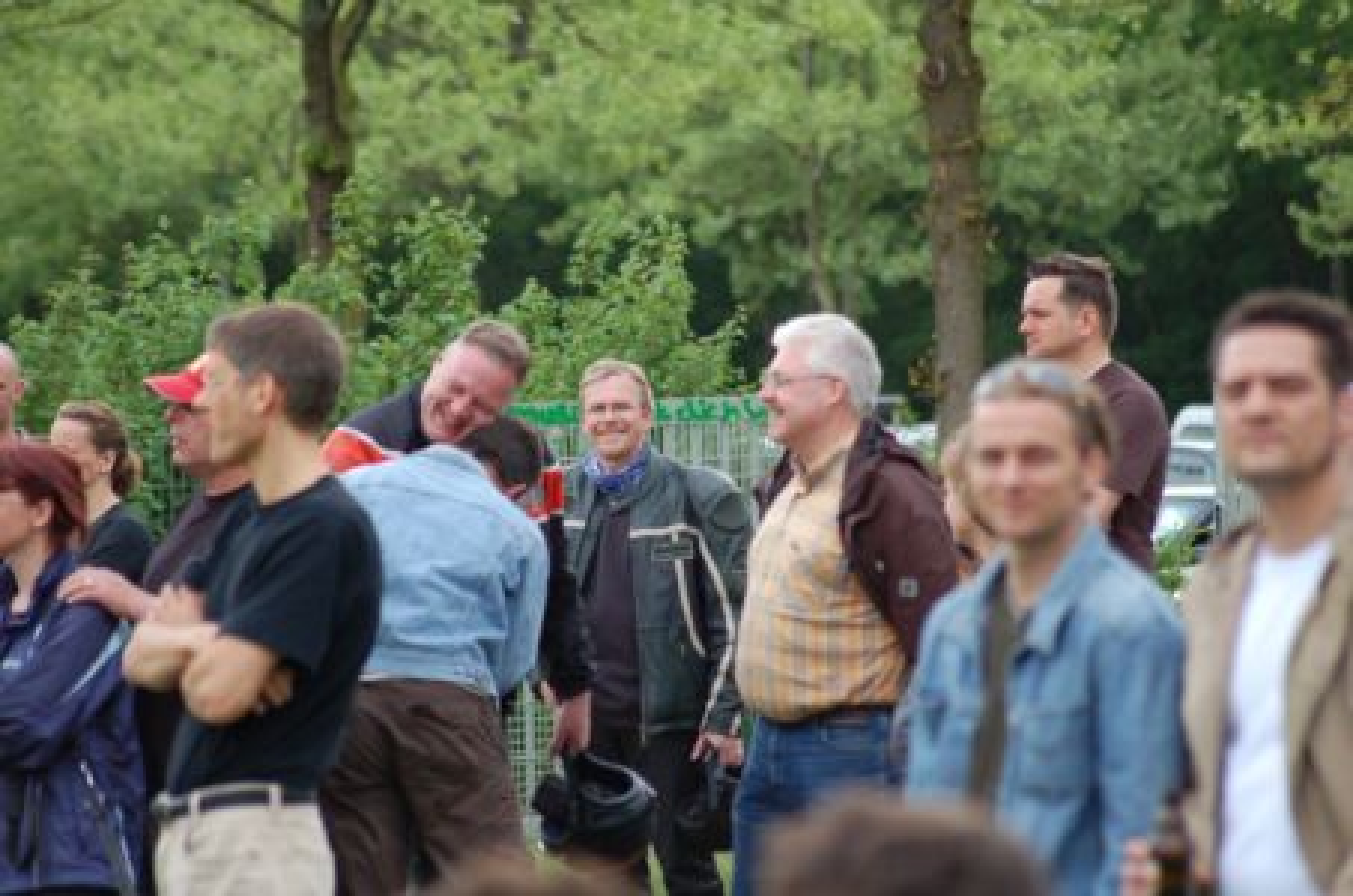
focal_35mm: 225
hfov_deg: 9.2
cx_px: 676
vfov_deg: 6.1
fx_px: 8438
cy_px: 448
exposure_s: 1/640
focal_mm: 150
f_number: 4.5
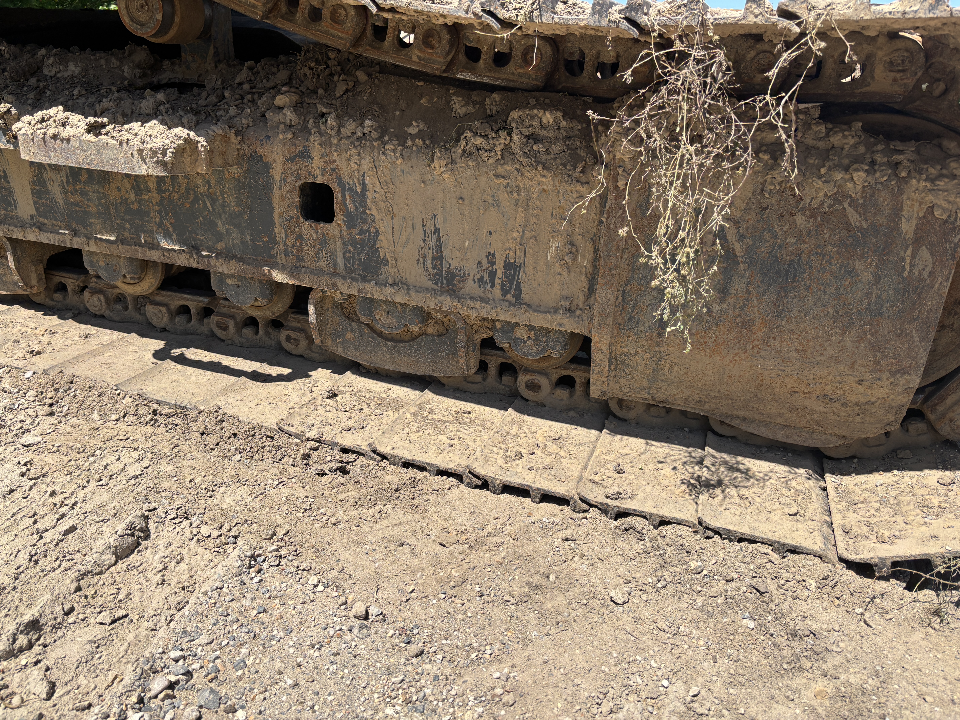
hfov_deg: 67.3
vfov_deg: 53.1
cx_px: 480
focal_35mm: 26
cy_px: 360
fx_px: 721
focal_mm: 5.96
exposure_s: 1/2857
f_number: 1.6
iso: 50
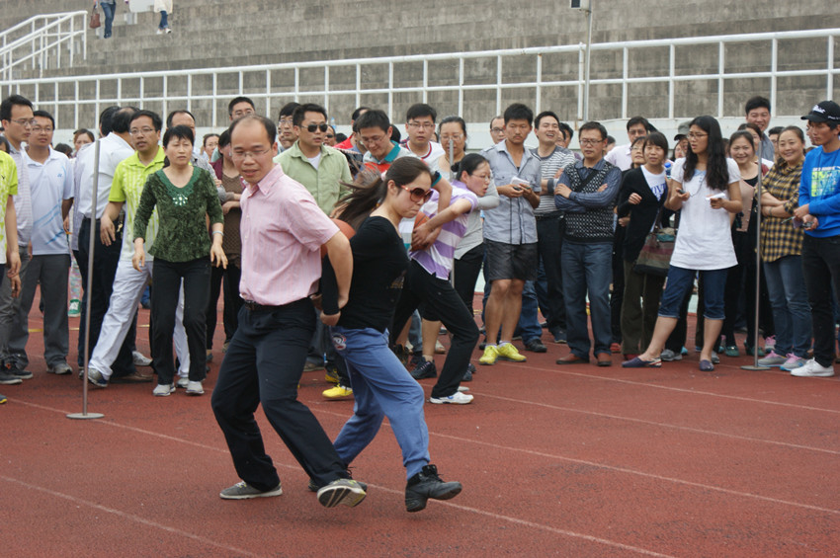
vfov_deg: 15.2
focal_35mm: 90
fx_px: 2098
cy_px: 279
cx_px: 420
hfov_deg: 22.6
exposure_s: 1/250
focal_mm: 60
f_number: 5.6
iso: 200
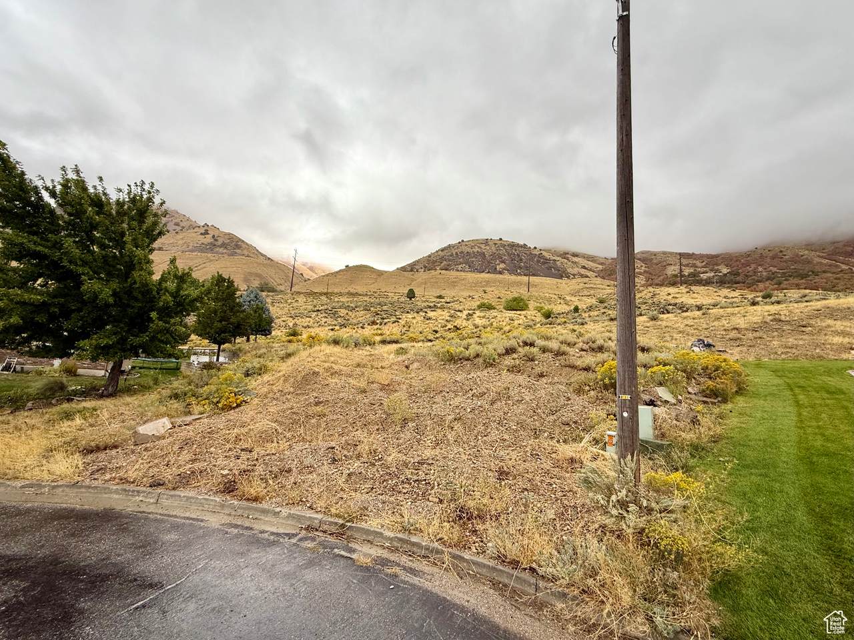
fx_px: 345
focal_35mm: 14
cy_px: 320
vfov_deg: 85.7
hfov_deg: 102.1
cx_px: 427
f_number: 2.2
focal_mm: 2.22
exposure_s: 1/220
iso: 50
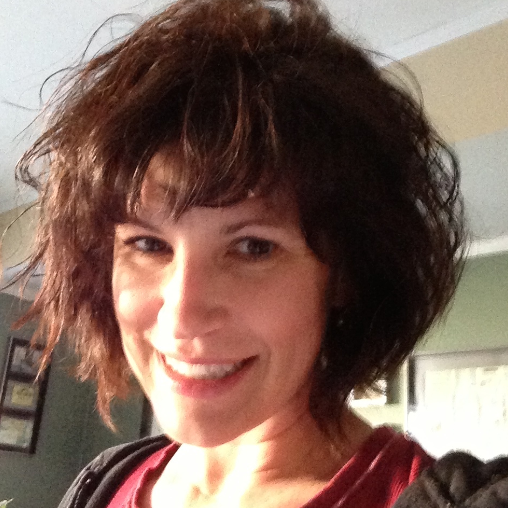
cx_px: 256
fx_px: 697
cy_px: 256
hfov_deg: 40.0
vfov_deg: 40.0
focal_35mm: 42
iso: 500
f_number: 2.4
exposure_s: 1/15
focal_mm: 2.18
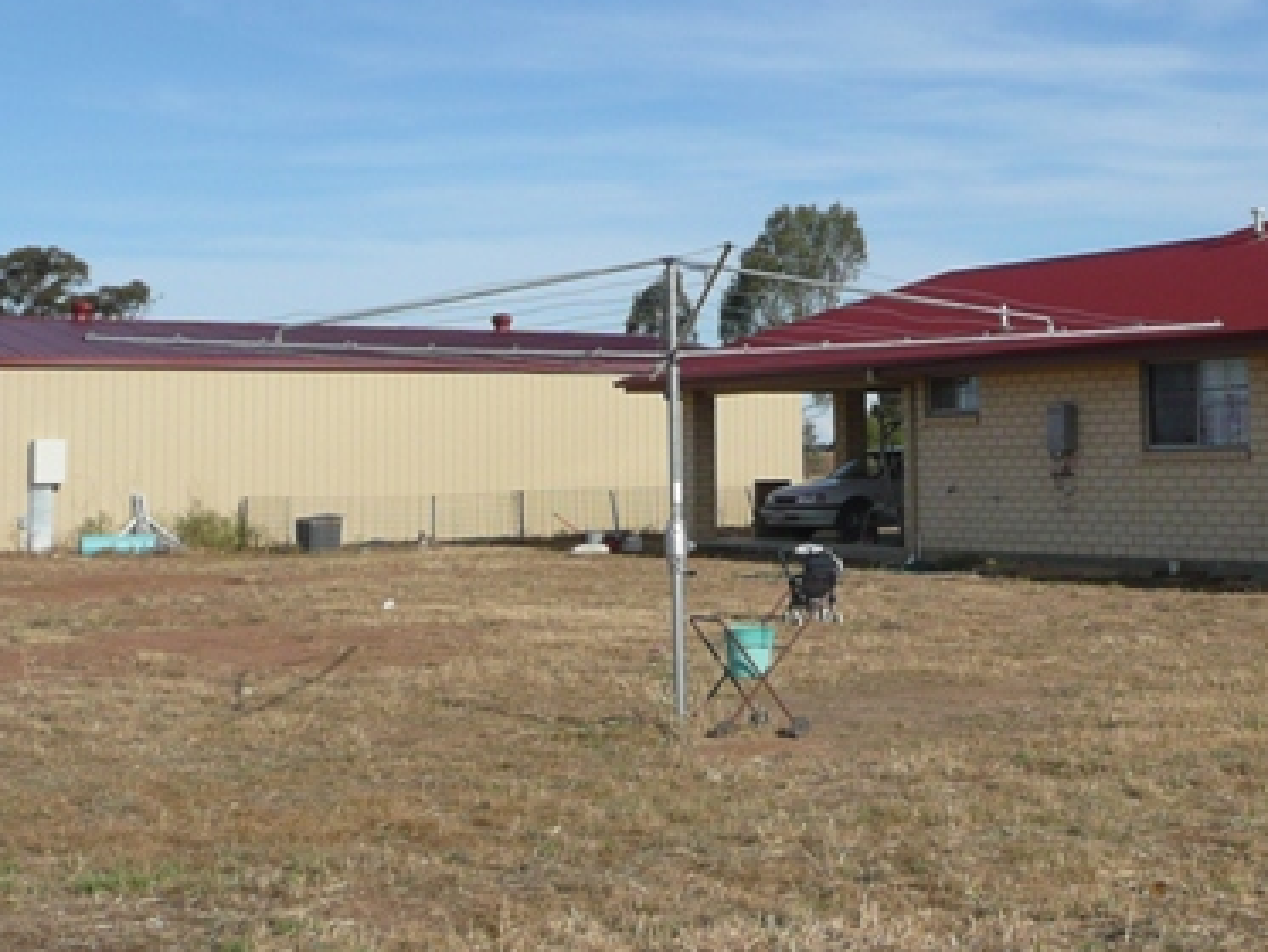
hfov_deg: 31.9
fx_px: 2199
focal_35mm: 60
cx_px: 850
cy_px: 262
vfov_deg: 24.2
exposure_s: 1/320
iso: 100
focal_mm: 4.6
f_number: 8
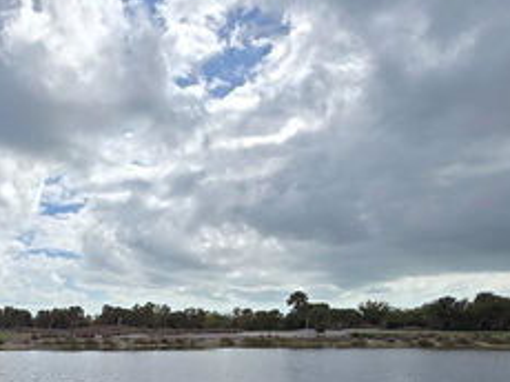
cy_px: 409
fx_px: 427
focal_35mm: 29
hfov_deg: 52.5
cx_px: 31
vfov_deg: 40.1
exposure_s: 1/3372
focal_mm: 2.2
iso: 50
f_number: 2.2
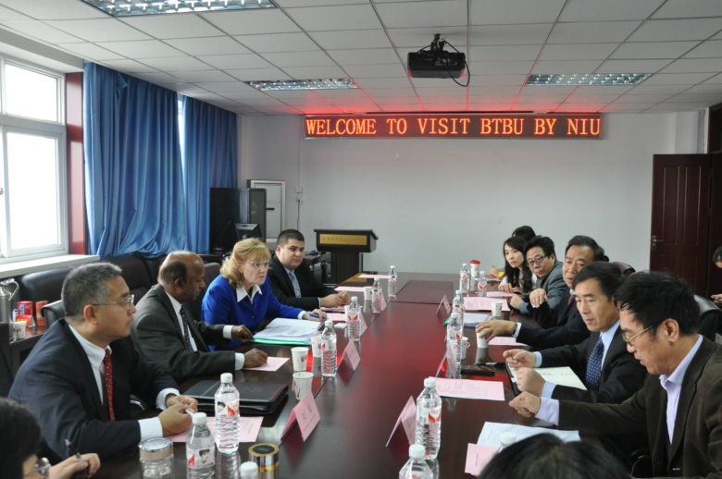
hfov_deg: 67.4
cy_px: 240
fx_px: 541
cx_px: 361
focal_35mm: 27
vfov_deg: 47.8
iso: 800
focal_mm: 18
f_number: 5.6
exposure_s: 1/30
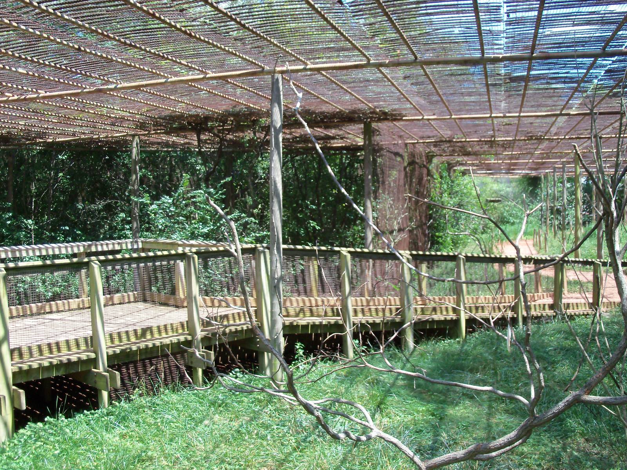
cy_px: 235
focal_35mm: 35
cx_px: 314
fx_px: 634
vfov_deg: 40.7
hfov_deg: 52.6
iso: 80
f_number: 3
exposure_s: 1/160
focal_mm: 6.3
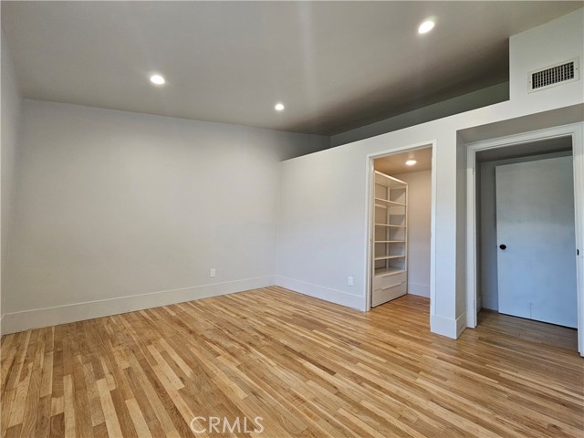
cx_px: 292
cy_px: 219
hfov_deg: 106.2
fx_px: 219
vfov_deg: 89.9
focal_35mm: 13
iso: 125
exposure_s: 1/60
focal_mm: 2.2
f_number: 2.2
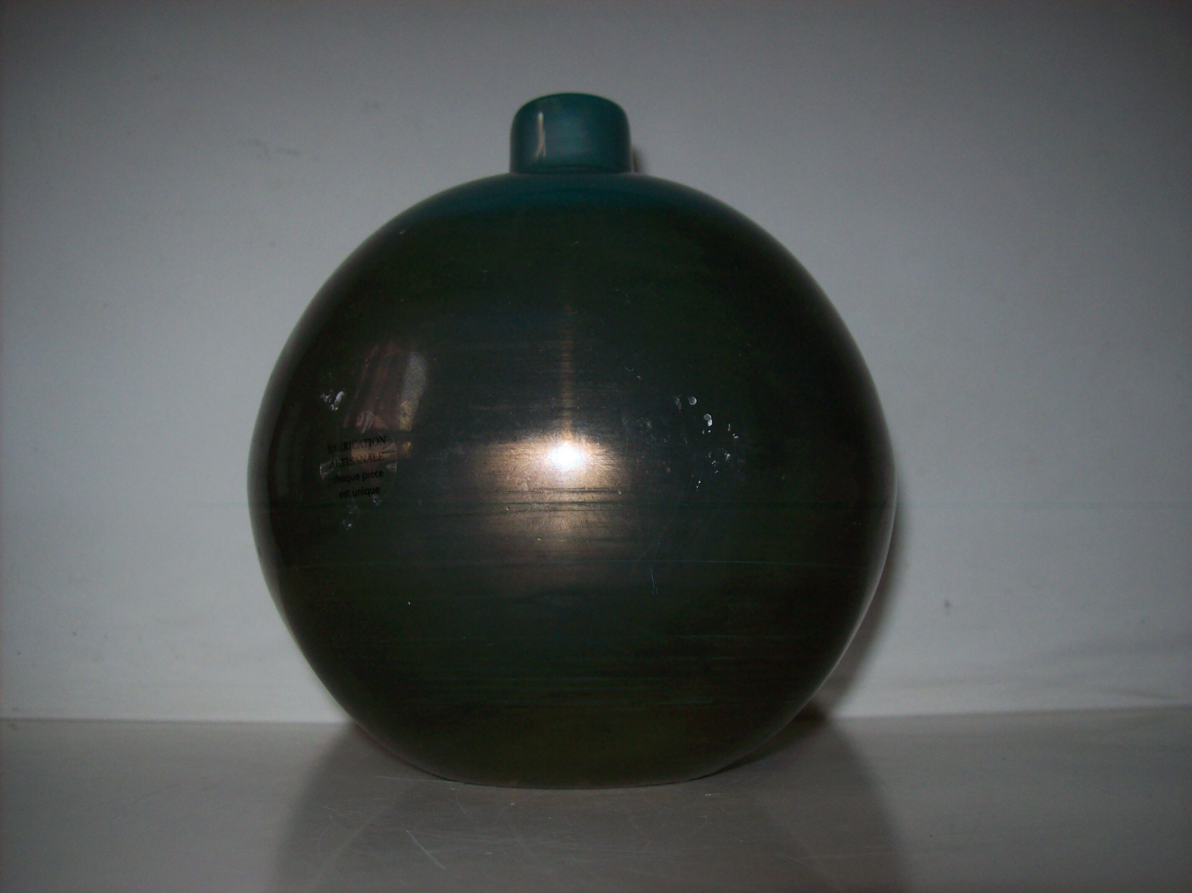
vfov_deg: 39.6
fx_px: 1239
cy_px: 446
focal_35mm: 36
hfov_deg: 51.4
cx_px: 596
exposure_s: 1/64
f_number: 2.7
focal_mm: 6
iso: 80
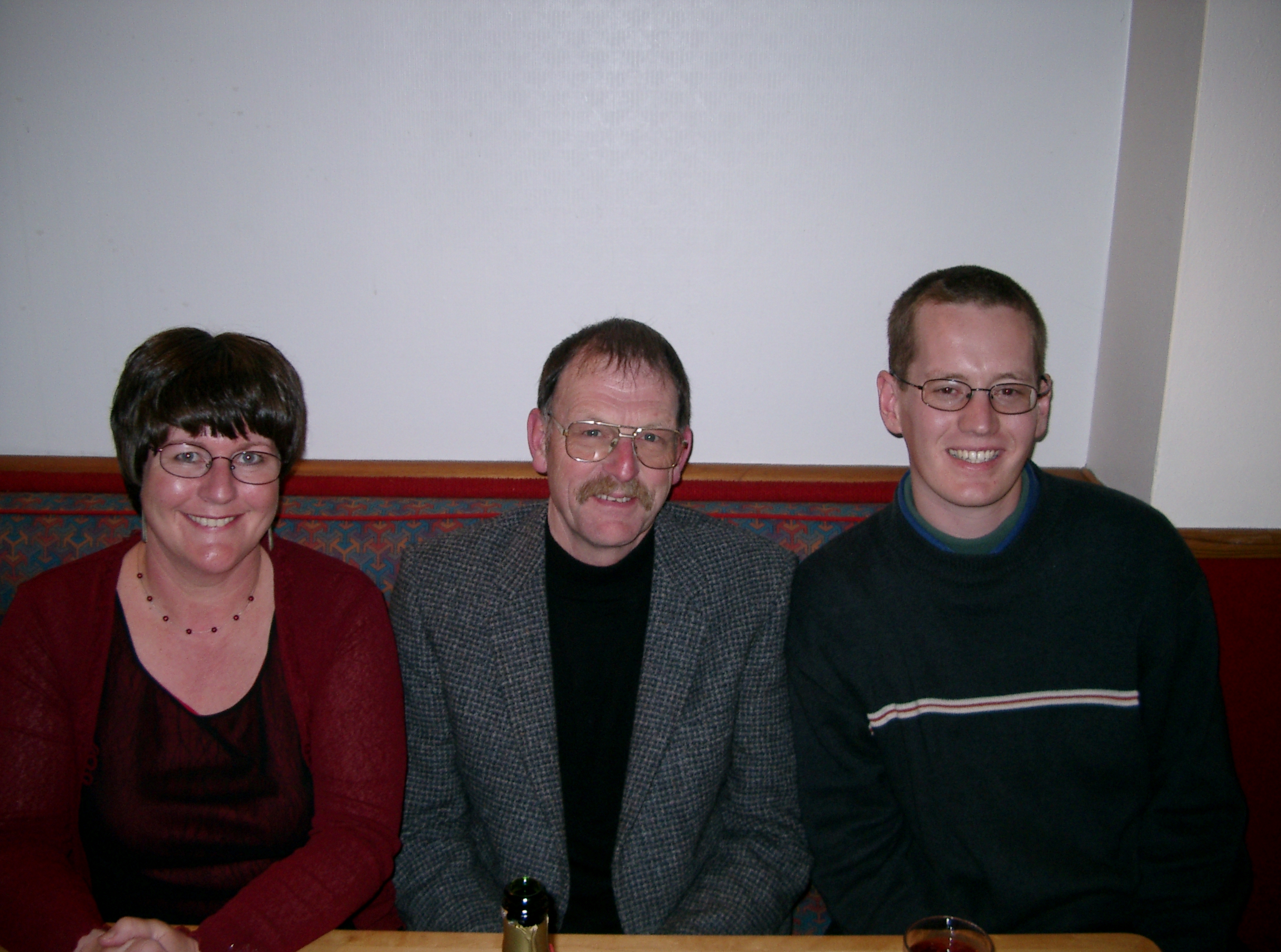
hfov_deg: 50.3
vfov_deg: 38.5
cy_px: 476
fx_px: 1365
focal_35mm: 37
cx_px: 640
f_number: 2.6
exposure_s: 1/60
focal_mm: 7.6
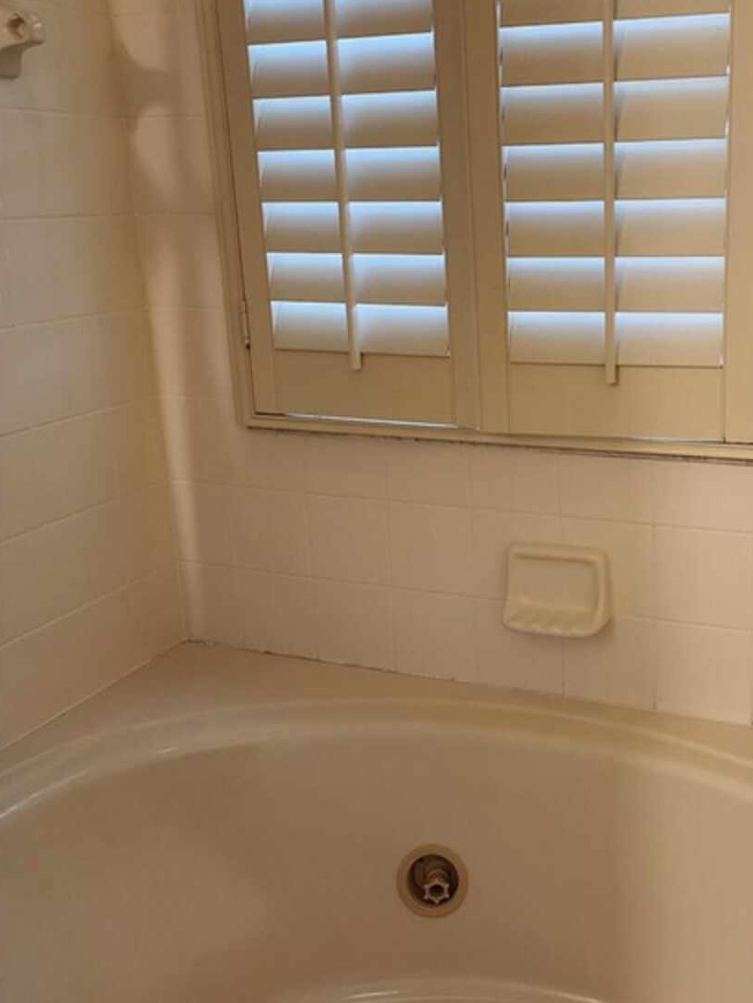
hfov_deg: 38.4
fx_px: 1044
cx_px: 584
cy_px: 449
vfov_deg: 51.3
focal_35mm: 36
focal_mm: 6.4
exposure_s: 1/120
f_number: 1.8
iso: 320
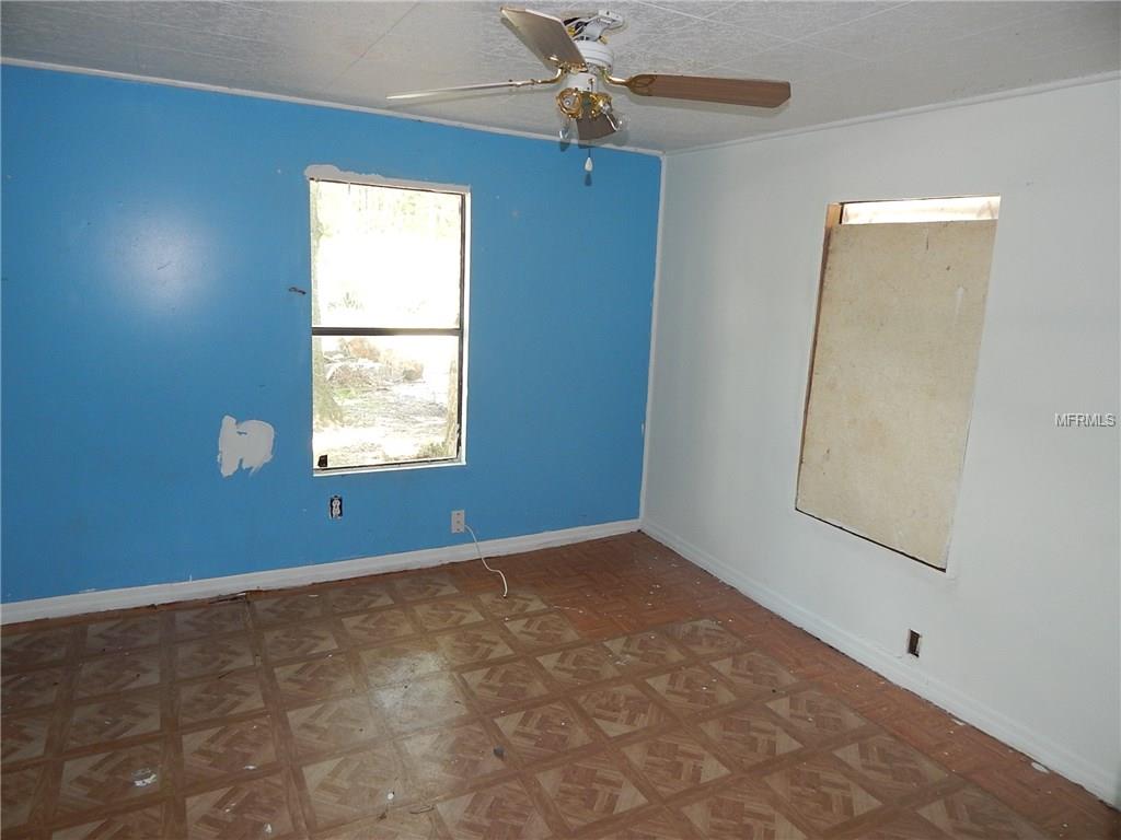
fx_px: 745
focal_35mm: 23
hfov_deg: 73.9
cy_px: 420
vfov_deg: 58.9
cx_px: 560
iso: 180
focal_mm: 4
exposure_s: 1/30
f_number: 3
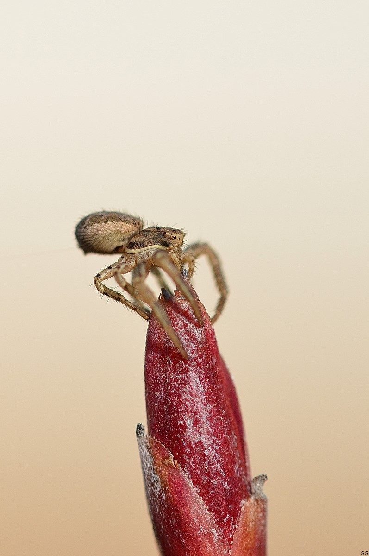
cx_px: 184
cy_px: 278
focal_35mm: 158
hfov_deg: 8.7
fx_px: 2428
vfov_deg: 13.1
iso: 400
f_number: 7.1
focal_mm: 105
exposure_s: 1/2000
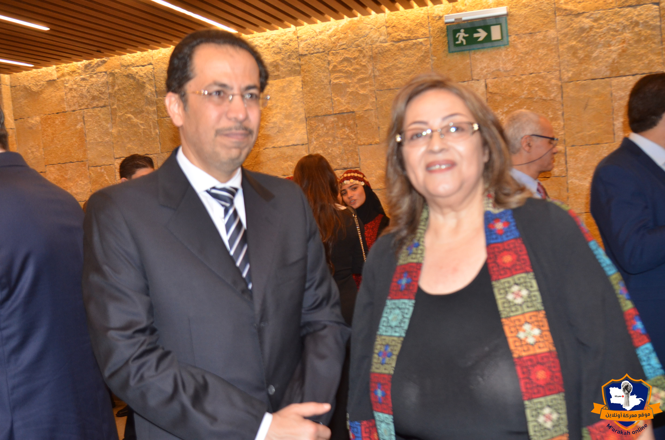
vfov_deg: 32.9
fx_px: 747
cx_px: 332
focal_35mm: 40
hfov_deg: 48.0
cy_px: 220
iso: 800
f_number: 4
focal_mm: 27
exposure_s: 1/60
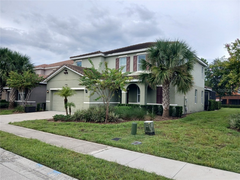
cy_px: 90
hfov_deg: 67.3
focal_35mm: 26
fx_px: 180
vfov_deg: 53.1
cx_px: 120
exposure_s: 1/320
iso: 20
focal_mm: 3.98
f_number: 1.8
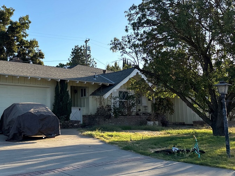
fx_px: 285
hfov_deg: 43.2
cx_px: 54
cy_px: 80
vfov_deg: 34.3
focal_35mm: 42
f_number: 1.6
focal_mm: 5.96
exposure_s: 1/1152
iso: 50
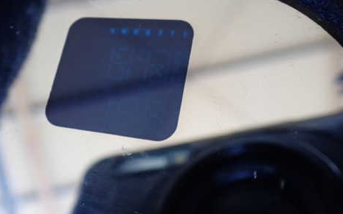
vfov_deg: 31.1
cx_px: 125
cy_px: 76
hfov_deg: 47.7
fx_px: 383
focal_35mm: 41
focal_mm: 5.4
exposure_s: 1/125
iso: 320
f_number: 2.3
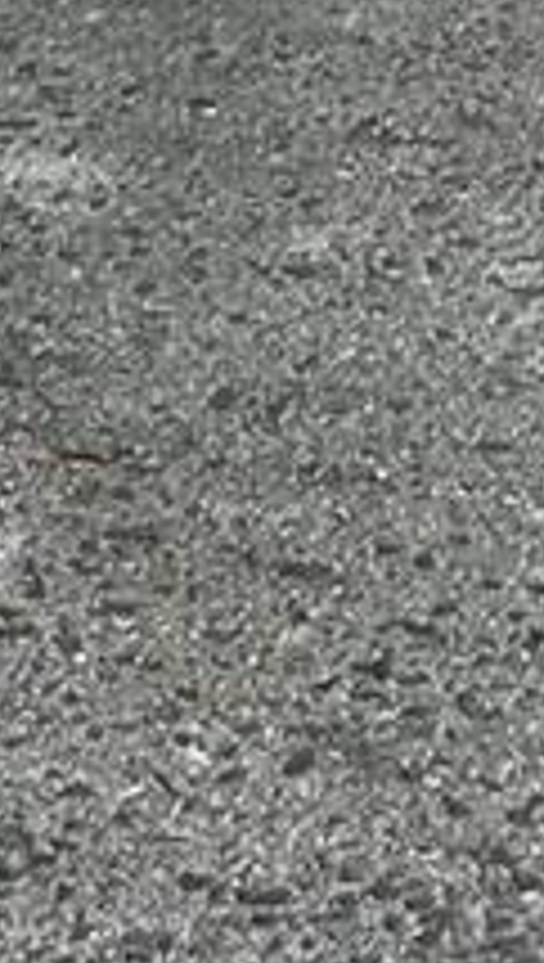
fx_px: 5185
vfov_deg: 9.3
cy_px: -1476
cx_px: 1048
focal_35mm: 203
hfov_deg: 5.9
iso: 50
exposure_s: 1/121
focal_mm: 5.7
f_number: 1.5
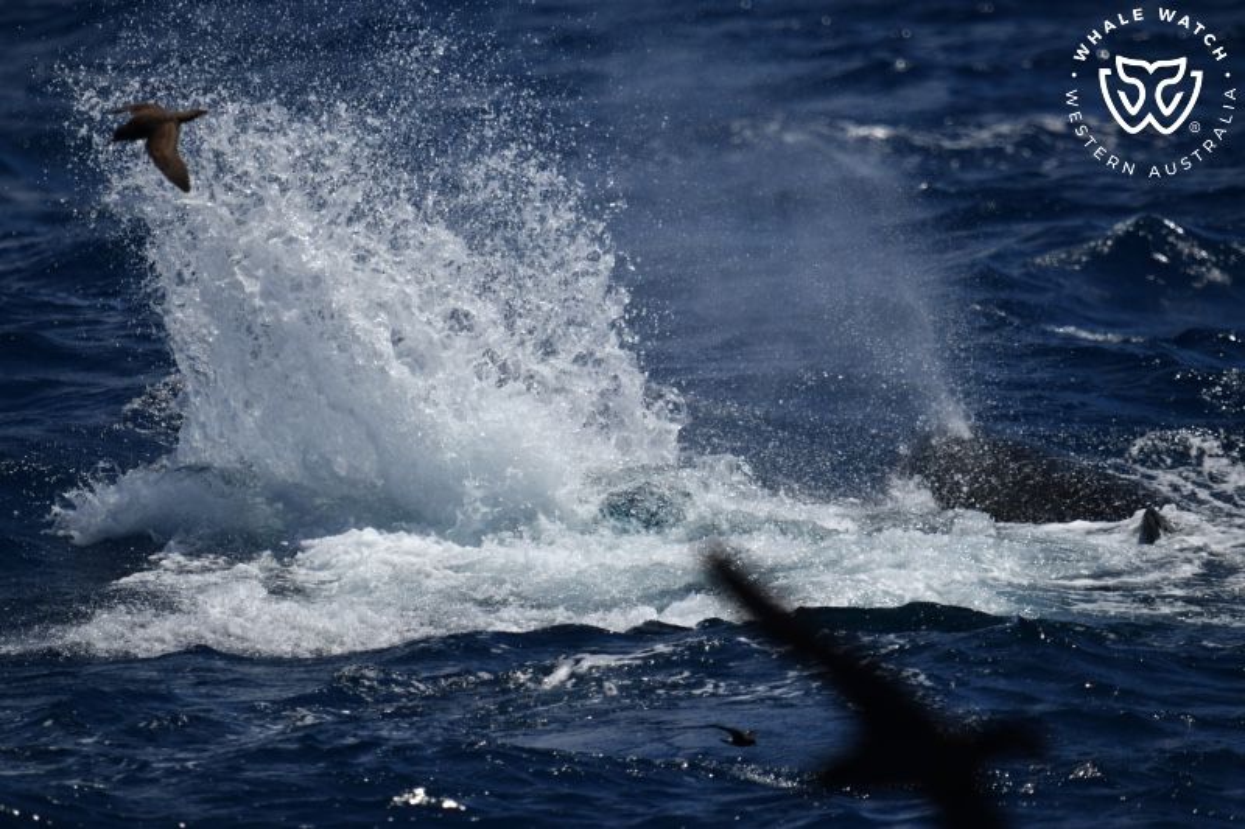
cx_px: 622
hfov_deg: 3.4
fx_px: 20744
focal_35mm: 600
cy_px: 414
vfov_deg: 2.3
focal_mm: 600
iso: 500
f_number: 6.3
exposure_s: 1/8000
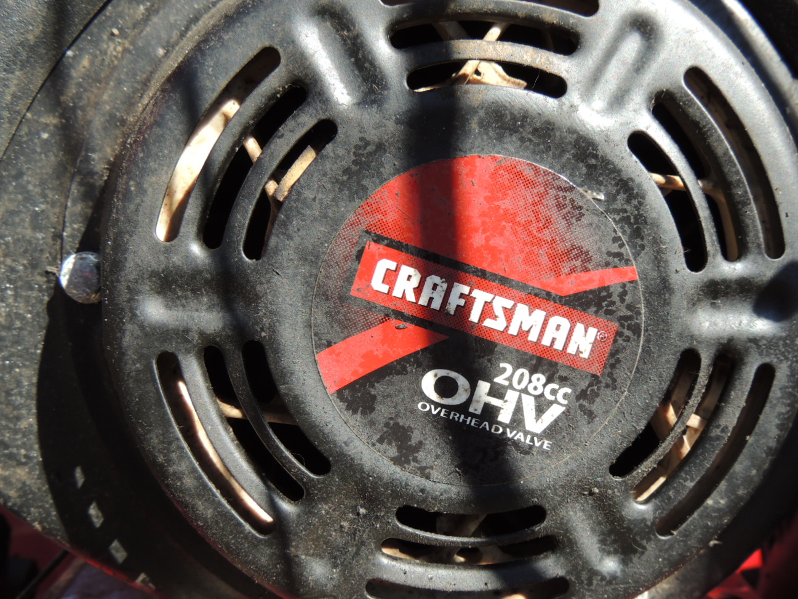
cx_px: 453
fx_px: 853
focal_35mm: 37
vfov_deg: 38.7
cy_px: 314
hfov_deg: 50.0
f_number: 3.1
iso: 100
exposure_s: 1/320
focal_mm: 5.3
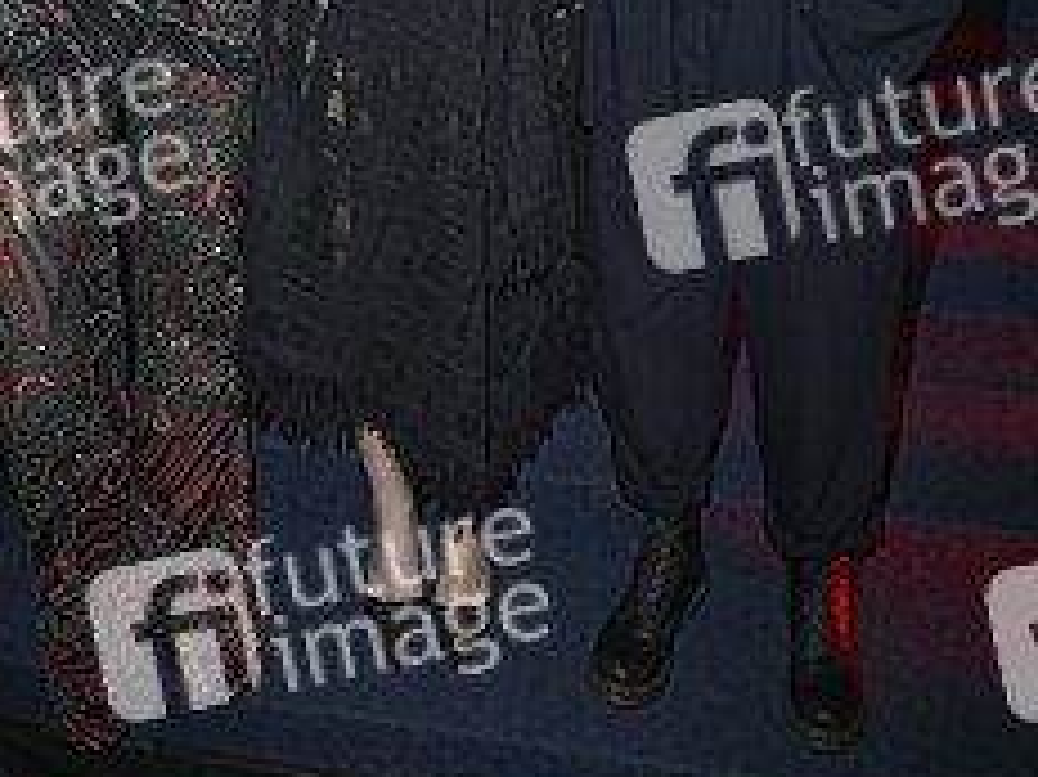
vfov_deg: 32.1
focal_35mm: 40
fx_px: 1199
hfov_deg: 46.7
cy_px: -58
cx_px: 449
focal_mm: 24
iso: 1250
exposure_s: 1/160
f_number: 5.6
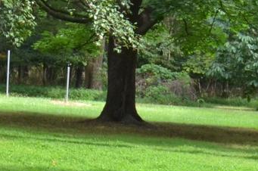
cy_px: 89
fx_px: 1545
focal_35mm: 216
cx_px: 242
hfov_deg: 9.5
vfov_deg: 6.3
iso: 320
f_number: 5.6
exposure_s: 1/125
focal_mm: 24
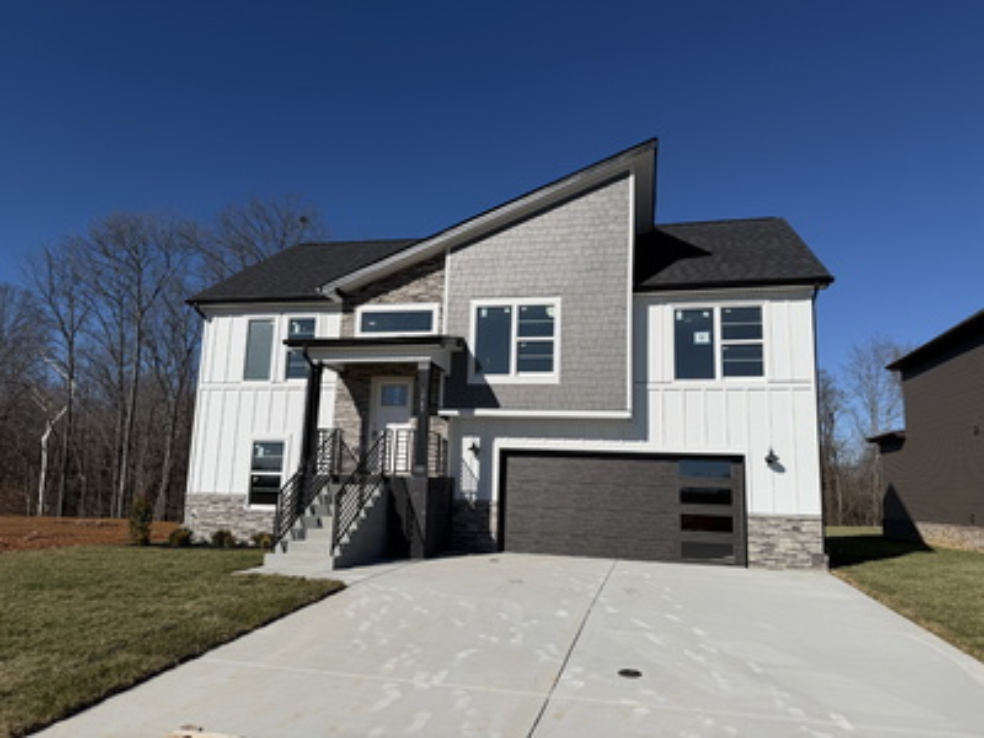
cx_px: 492
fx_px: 682
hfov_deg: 71.6
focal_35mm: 24
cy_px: 369
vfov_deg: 56.8
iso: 80
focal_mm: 6.76
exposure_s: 1/11905
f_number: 1.78
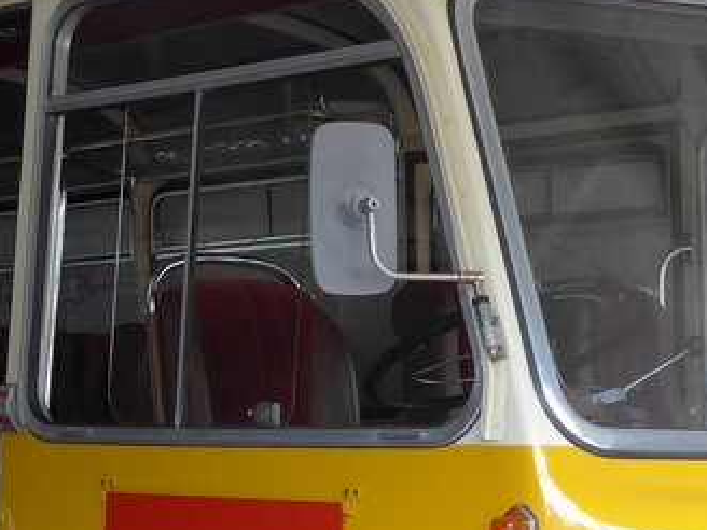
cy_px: 427
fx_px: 2165
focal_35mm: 106
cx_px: 136
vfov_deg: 13.9
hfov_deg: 18.4
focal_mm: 6
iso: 160
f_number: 2
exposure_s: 1/60
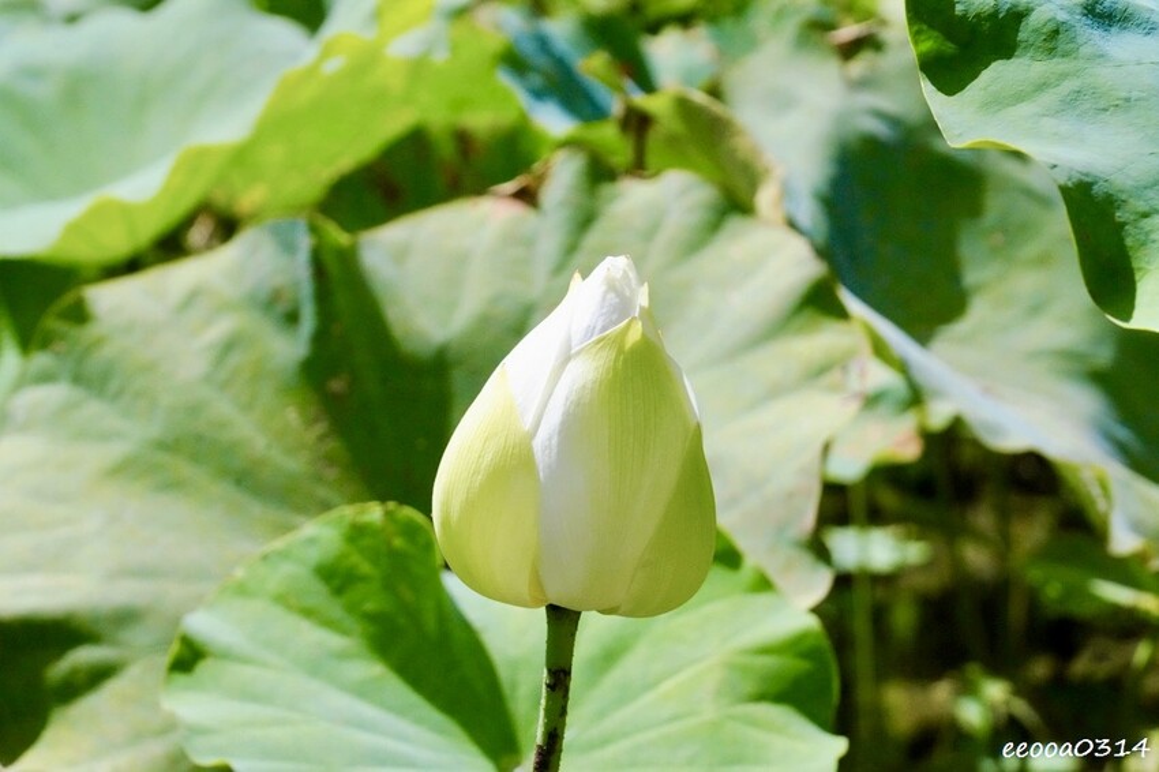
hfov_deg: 19.5
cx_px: 580
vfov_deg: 13.0
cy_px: 386
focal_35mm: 105
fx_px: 3379
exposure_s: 1/5000
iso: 6400
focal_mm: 105
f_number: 13
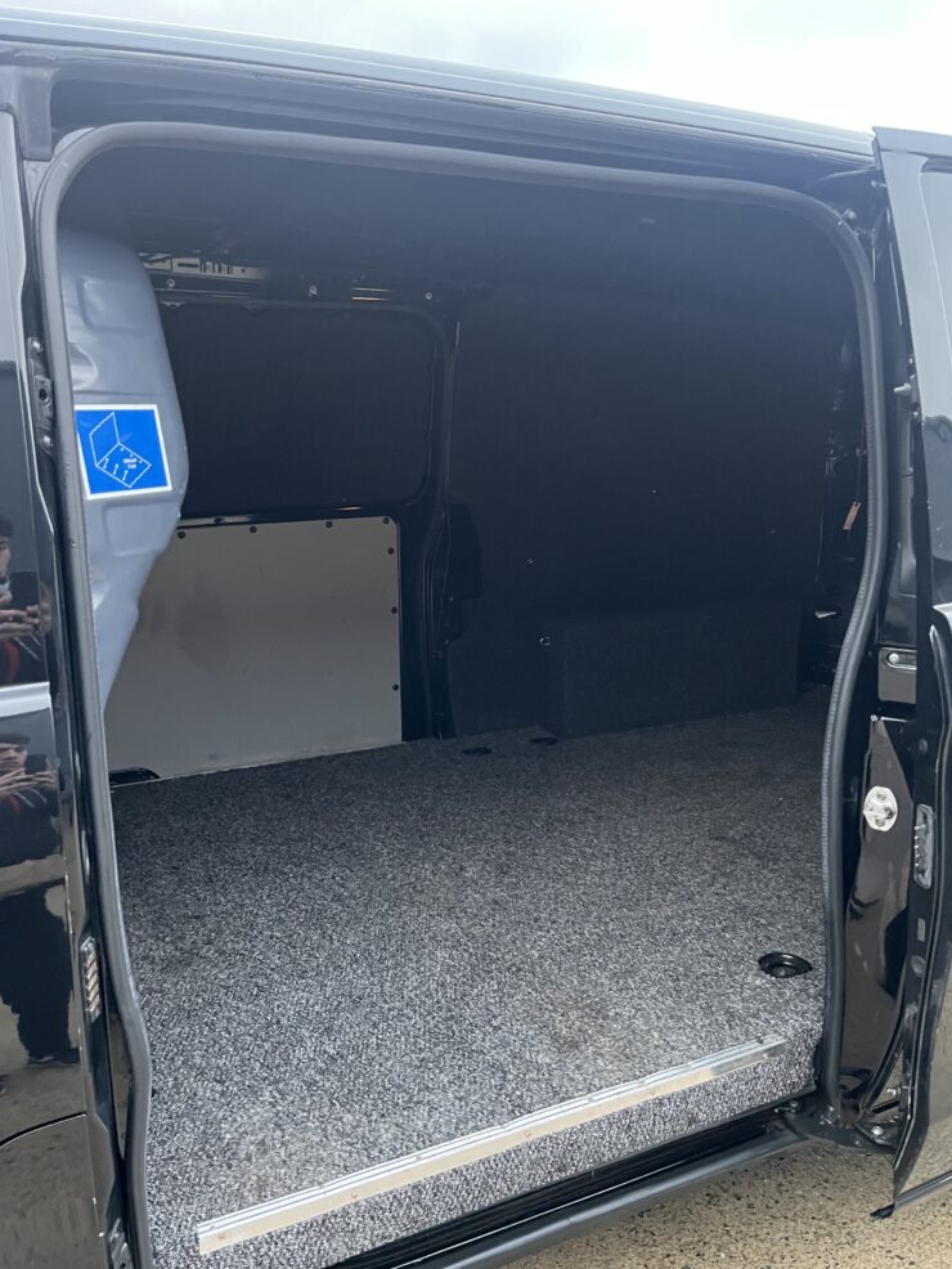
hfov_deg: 51.4
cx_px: 484
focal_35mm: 27
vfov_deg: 65.3
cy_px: 640
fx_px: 990
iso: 500
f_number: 1.6
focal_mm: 5.1
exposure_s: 1/60
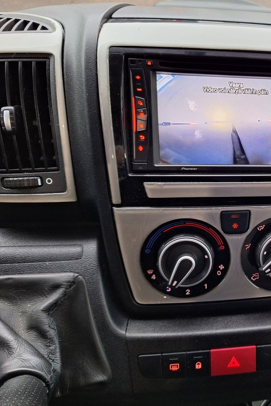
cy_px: 203
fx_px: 361
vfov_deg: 58.7
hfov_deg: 36.9
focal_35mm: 32
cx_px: 271
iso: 400
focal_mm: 5.54
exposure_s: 1/25
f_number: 1.8
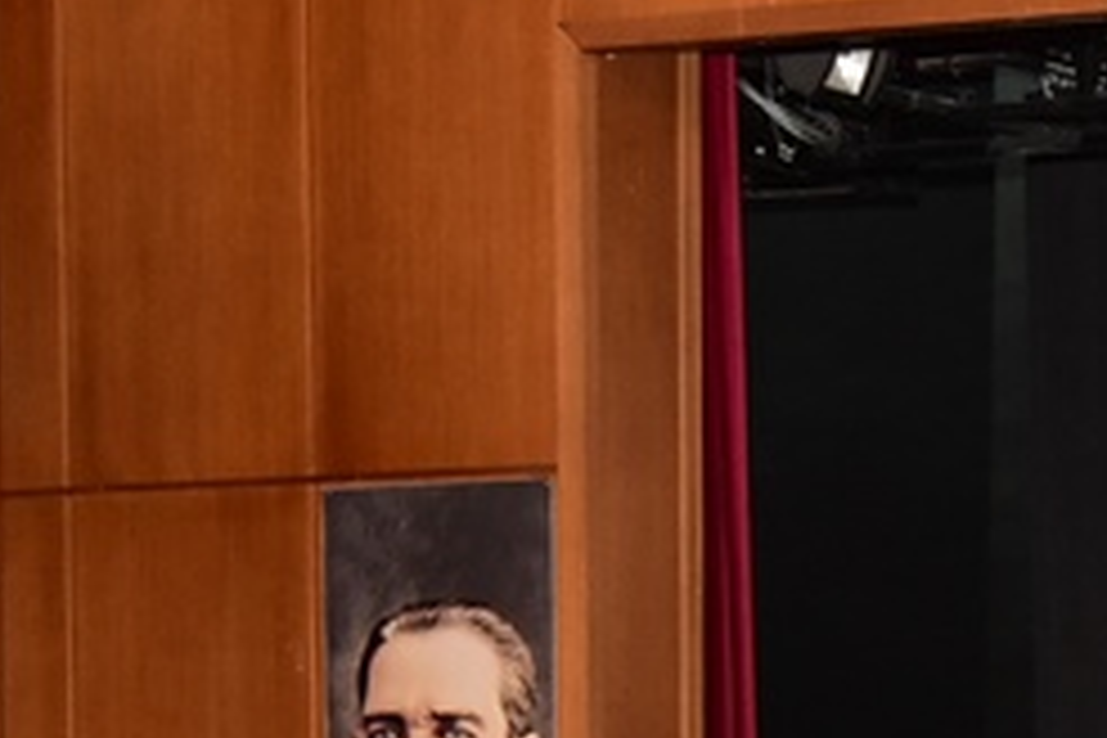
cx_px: 2142
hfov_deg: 10.4
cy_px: 1307
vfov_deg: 7.3
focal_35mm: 183
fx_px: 5627
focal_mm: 44
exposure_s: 1/60
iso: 3200
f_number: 10
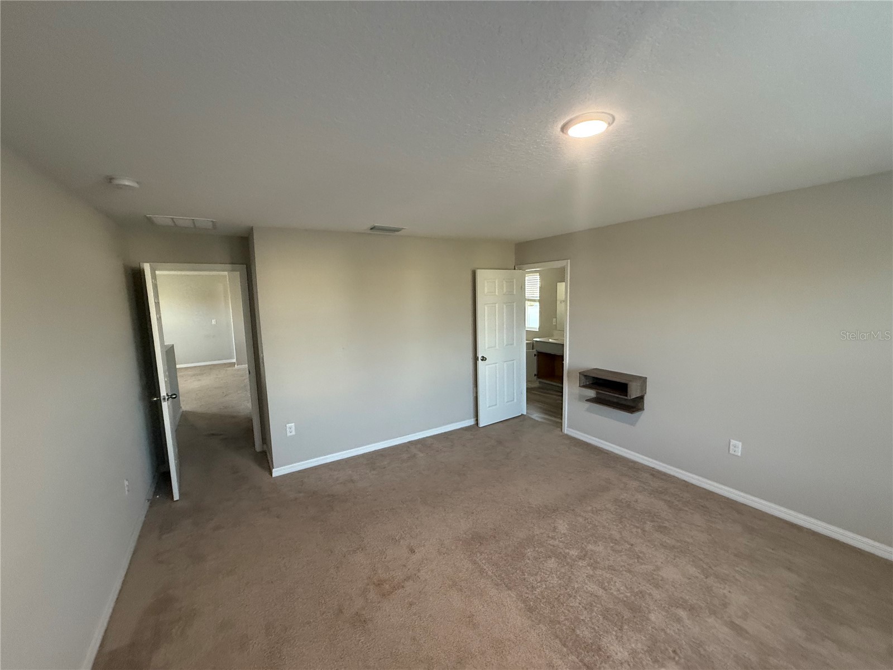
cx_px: 446
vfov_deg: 85.7
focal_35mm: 14
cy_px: 335
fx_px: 361
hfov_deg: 102.1
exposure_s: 1/120
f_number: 2.2
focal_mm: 2.22
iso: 500
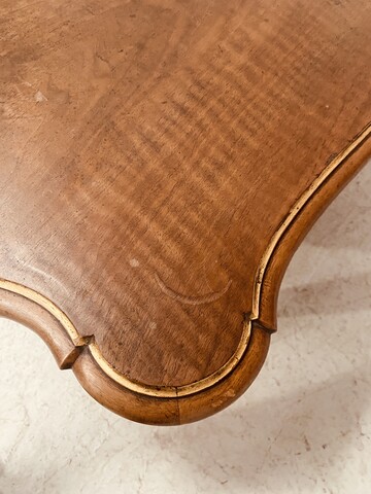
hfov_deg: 53.1
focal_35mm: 26
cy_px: 247
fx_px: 372
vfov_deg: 67.3
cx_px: 186
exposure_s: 1/31
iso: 640
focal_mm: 4.25
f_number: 1.8
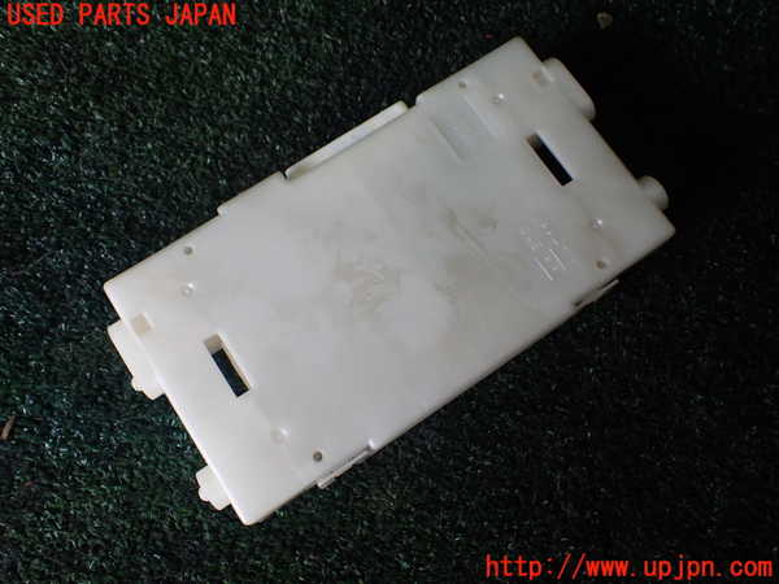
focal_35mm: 30
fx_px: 675
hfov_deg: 60.0
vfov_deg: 46.8
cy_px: 292
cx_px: 390
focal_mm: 5.4
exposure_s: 1/125
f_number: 2.3
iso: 200
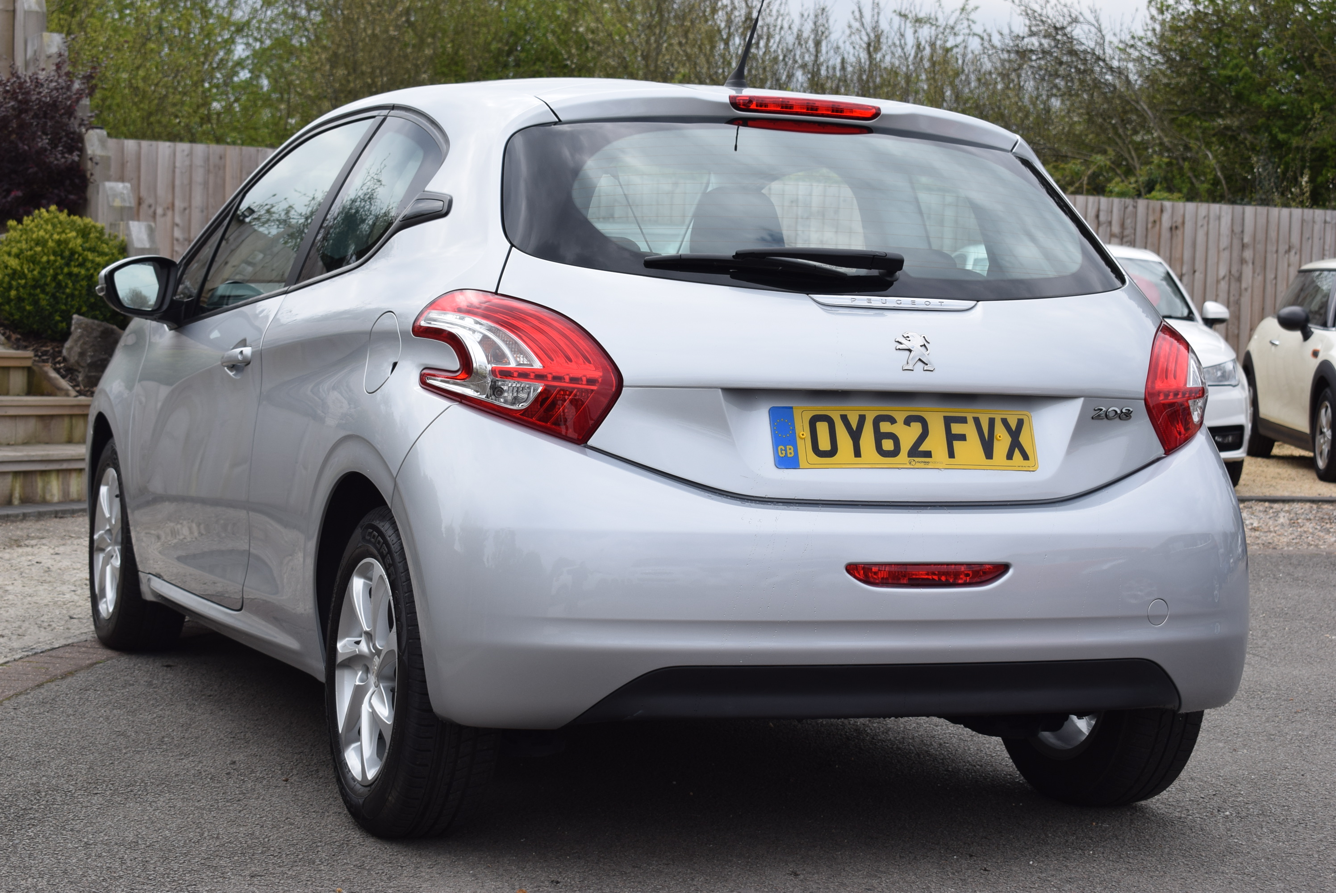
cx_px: 668
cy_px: 446
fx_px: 2563
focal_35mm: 69
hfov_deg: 29.2
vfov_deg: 19.8
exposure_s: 1/320
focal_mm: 46
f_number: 9
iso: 200
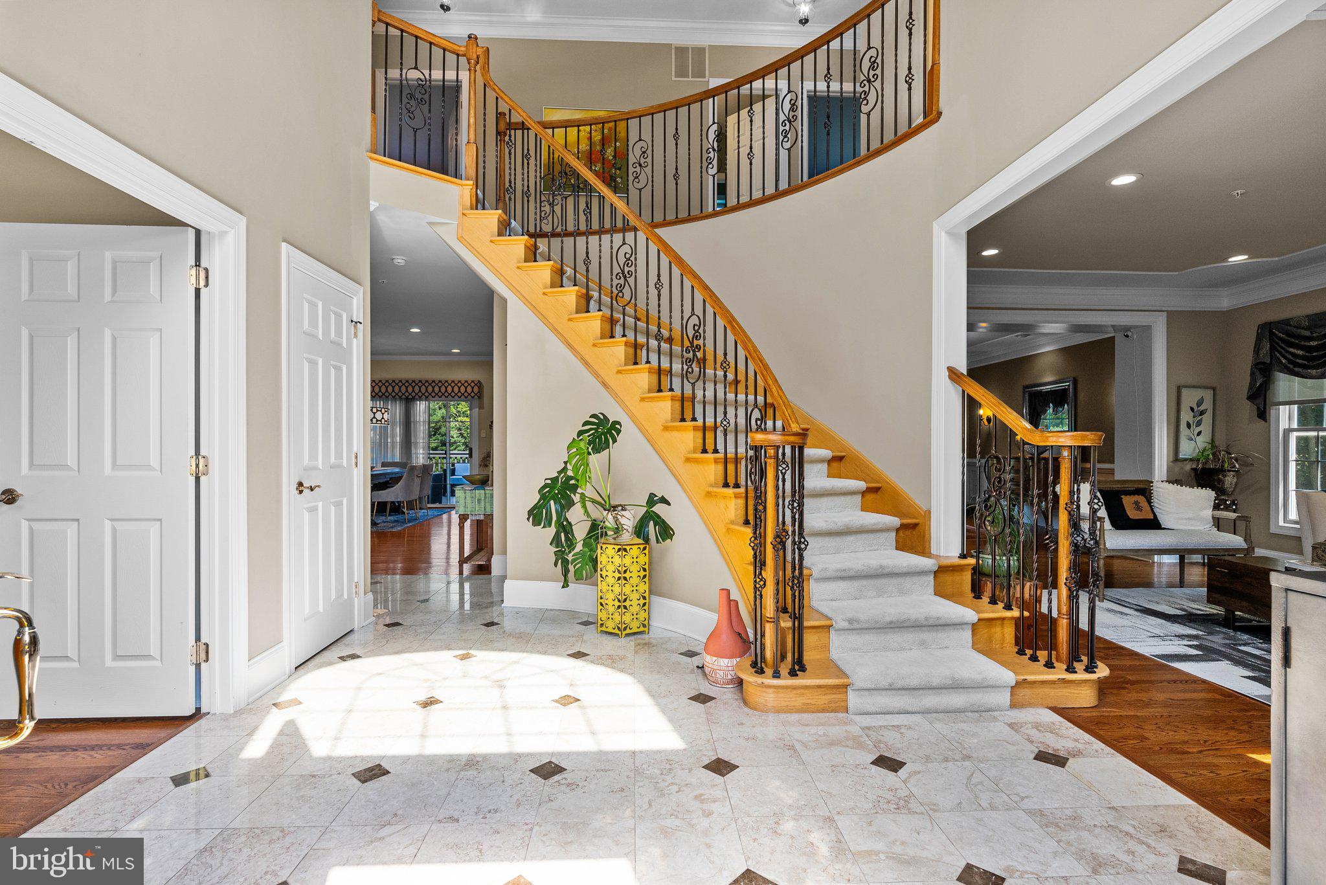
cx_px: 663
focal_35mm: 17
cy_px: 442
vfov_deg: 70.5
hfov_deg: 93.3
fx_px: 626
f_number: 8
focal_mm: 17
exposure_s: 1/50
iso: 400
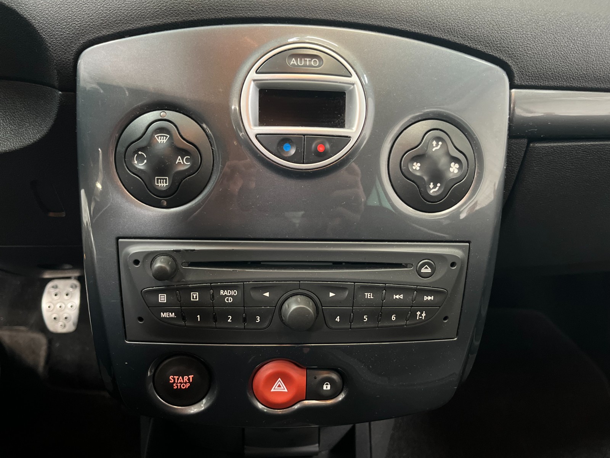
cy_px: 229
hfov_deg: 67.3
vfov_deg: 53.1
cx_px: 305
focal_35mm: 26
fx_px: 458
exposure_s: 1/25
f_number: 1.6
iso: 500
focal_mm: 5.1
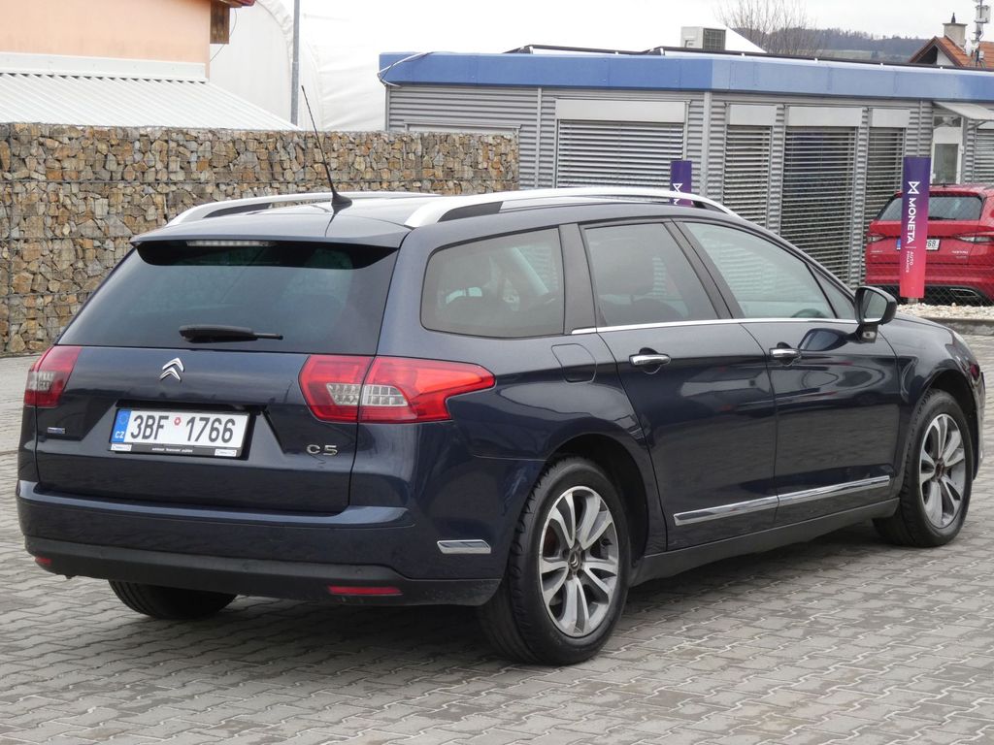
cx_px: 497
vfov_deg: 18.7
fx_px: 2268
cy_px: 372
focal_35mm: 79
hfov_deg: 24.7
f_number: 5.6
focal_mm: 14.1
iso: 250
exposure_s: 1/80
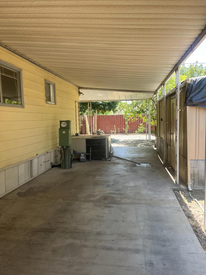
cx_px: 103
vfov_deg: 67.3
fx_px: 206
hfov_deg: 53.1
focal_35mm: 26
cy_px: 138
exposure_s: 1/220
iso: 40
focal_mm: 5.1
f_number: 1.6
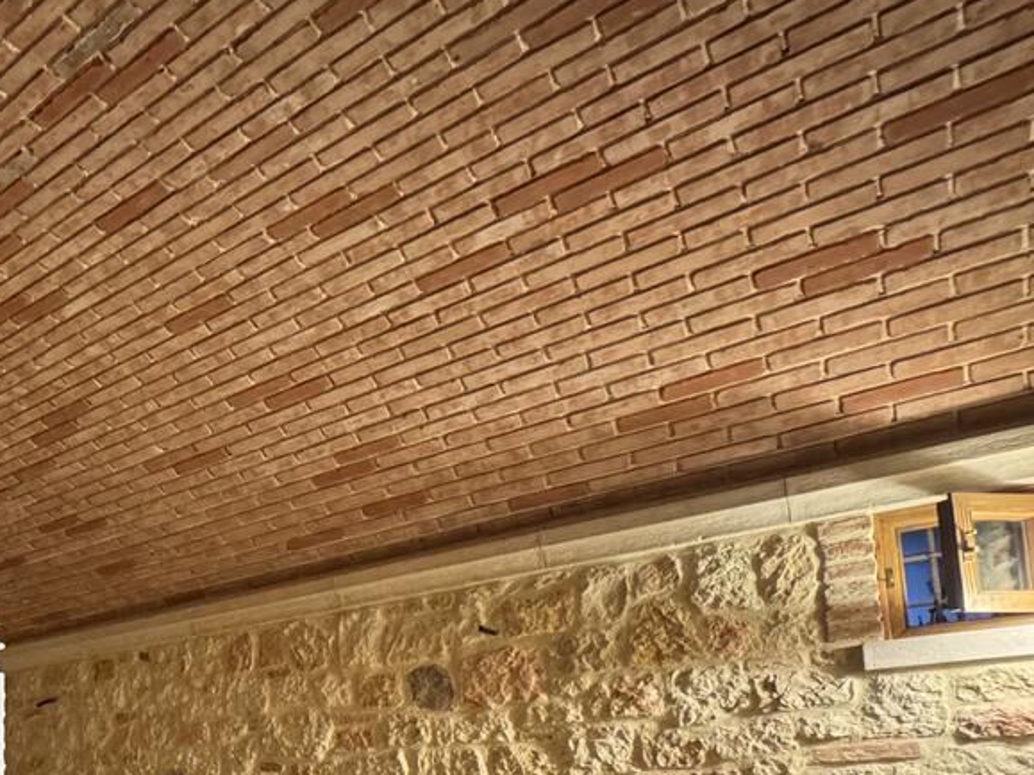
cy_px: 725
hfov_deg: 52.9
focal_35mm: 29
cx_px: 77
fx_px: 866
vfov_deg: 43.2
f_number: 2.2
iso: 1250
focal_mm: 2.22
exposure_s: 1/25
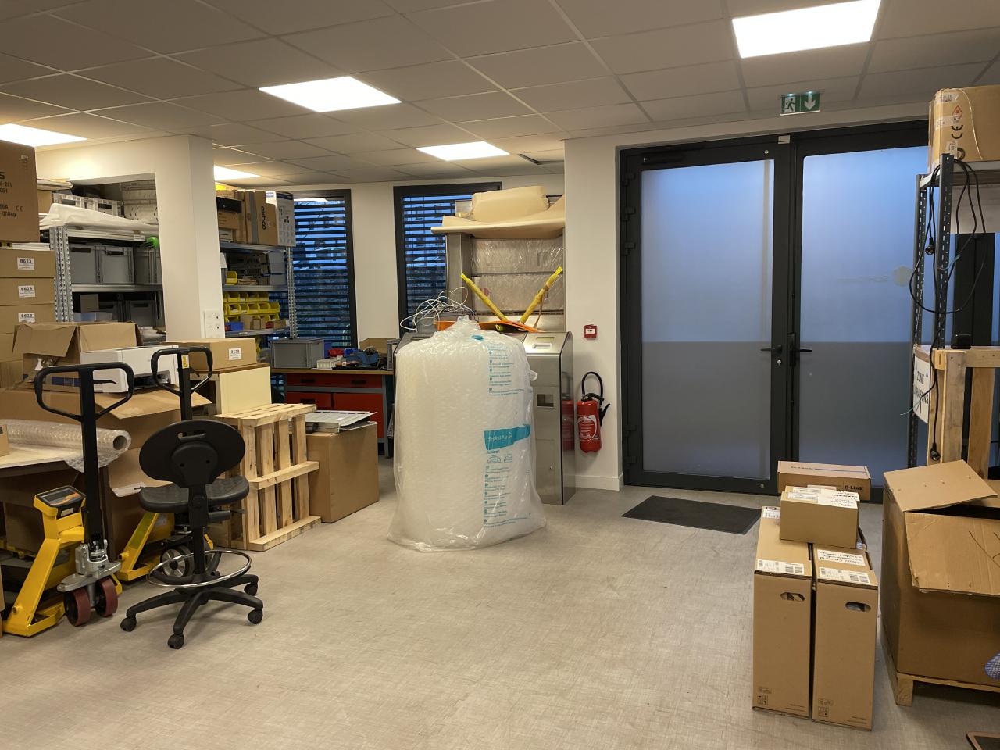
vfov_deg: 53.1
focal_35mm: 26
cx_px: 500
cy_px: 375
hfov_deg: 67.3
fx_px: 751
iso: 125
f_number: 1.6
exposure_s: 1/100
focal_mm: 4.2
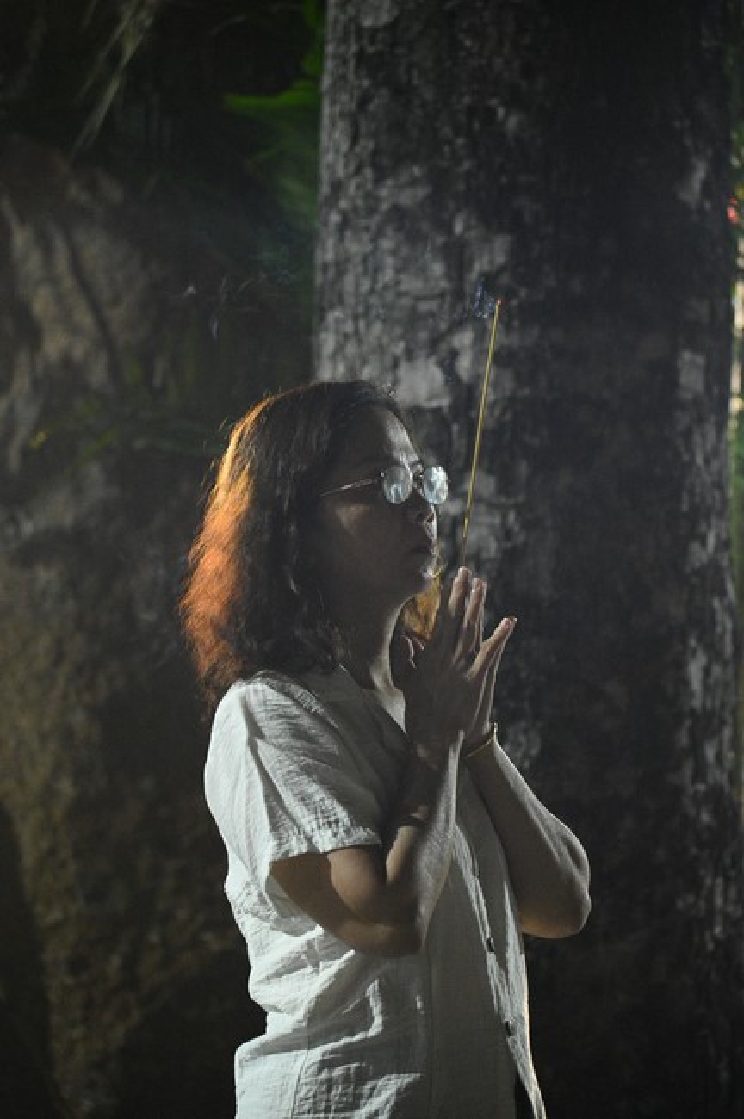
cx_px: 372
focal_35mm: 120
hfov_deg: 11.4
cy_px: 560
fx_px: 3728
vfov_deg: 17.1
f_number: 4.5
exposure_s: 1/160
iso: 12800
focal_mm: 120
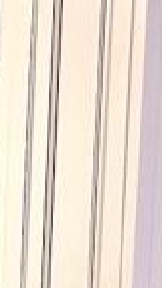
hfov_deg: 4.2
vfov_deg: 9.1
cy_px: 471
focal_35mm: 230
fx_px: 1758
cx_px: -786
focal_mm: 6.86
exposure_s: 1/120
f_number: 1.78
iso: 160
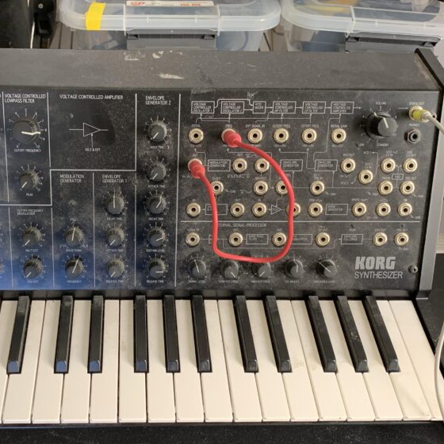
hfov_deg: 39.5
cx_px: 146
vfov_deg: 40.0
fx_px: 609
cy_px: 251
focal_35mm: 42
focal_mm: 4.25
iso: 100
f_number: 1.8
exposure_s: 1/60
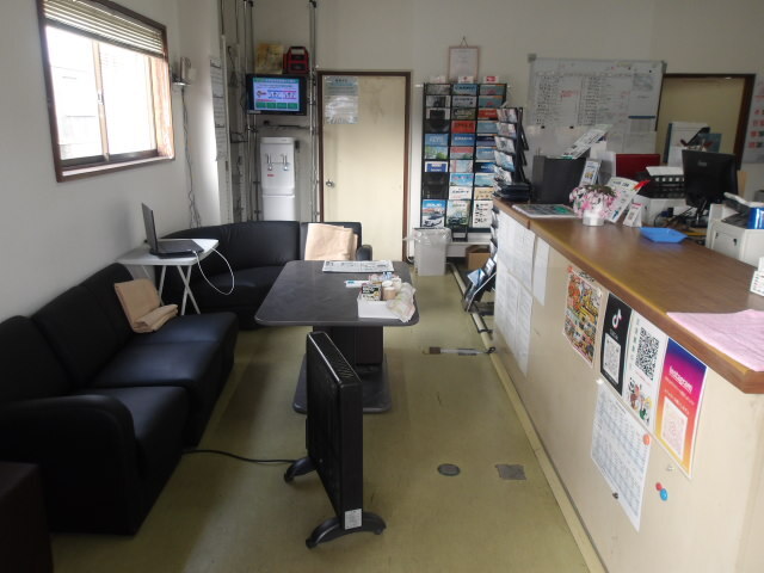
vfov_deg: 51.4
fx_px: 596
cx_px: 382
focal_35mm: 27
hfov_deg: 65.3
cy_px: 286
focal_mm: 4.9
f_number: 3
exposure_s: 1/60
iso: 198
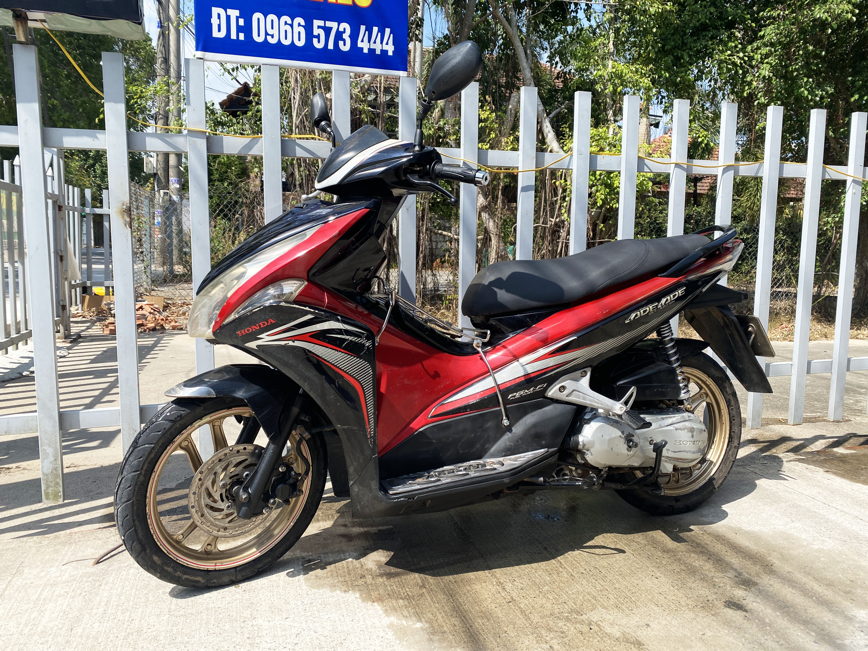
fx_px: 652
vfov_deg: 53.1
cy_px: 326
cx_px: 434
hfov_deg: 67.3
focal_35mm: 26
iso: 32
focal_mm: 4.25
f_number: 1.8
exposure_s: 1/1961
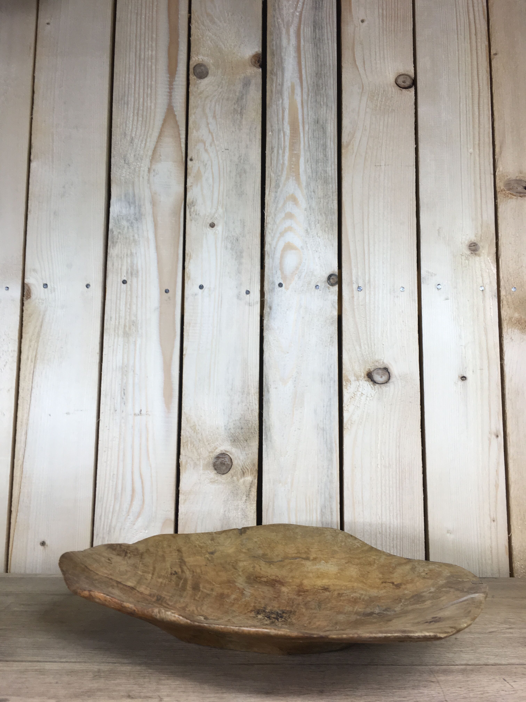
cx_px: 263
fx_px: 588
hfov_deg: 48.2
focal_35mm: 29
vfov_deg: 61.7
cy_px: 351
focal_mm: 4.15
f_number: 2.2
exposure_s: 1/50
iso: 32
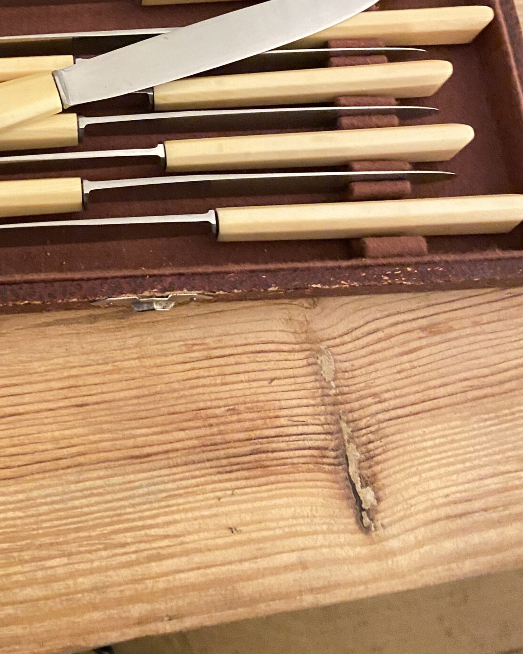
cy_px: 79
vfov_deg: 37.2
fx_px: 909
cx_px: 108
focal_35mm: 47
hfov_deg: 31.3
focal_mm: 4.25
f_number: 1.8
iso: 1250
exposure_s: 1/17
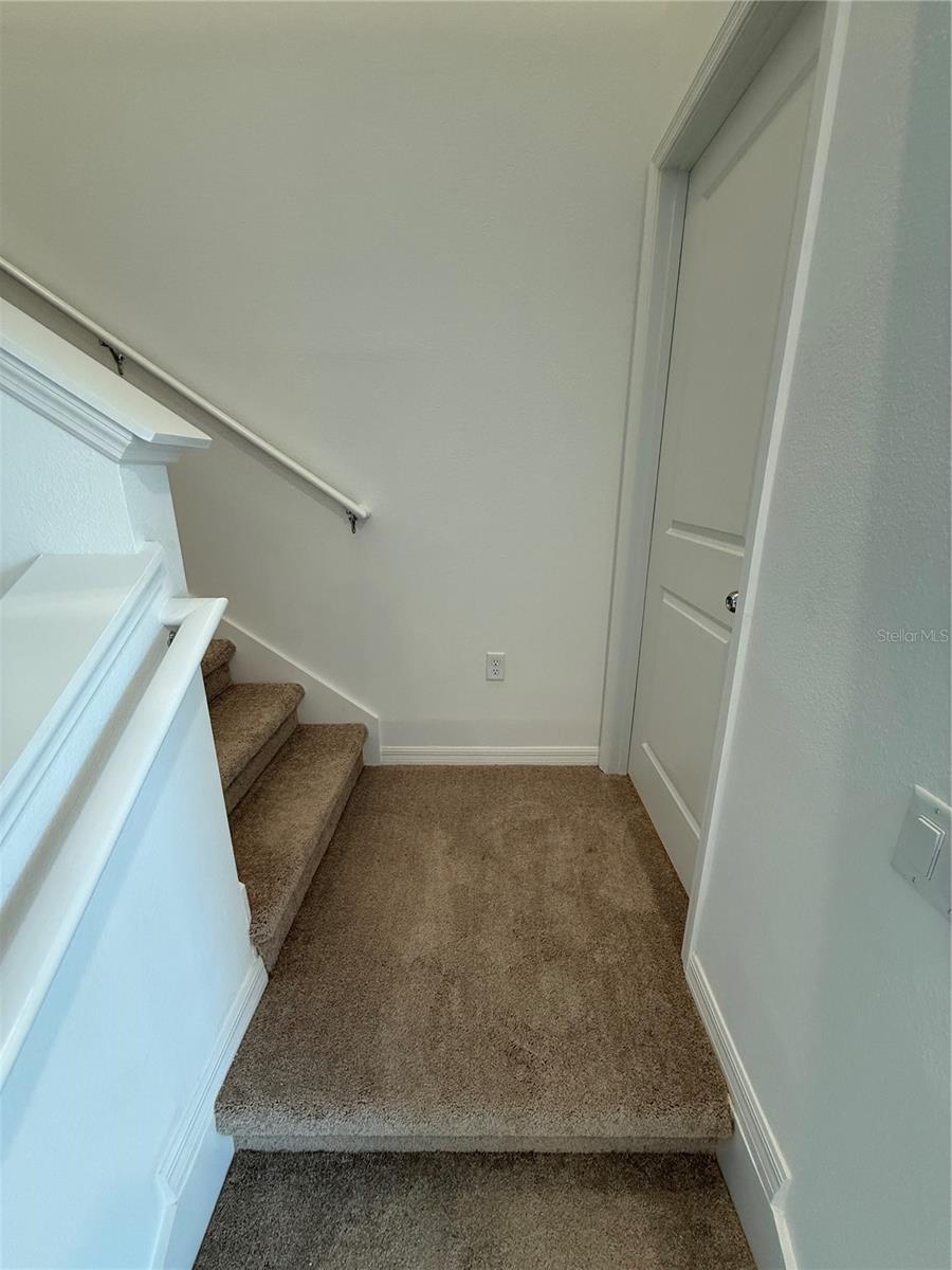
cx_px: 476
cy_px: 635
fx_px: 513
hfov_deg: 85.7
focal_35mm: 14
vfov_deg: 102.1
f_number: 2.2
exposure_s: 1/120
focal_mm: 2.22
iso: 200
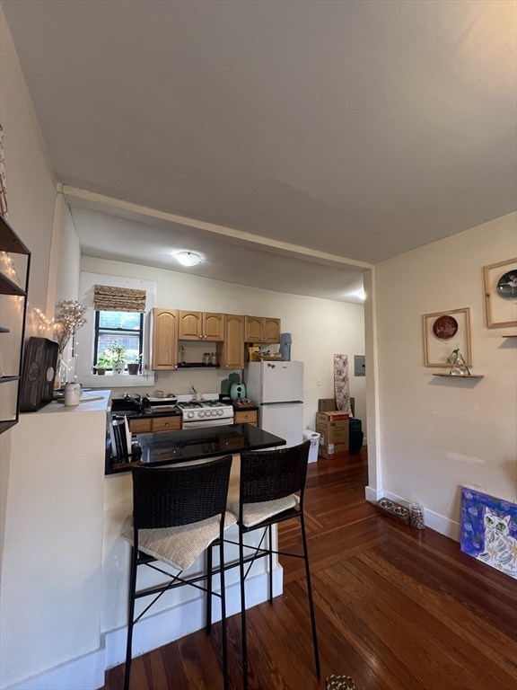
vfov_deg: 106.2
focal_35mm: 13
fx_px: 259
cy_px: 345
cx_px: 258
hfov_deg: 89.9
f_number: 1.8
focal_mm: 1.57
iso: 200
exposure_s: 1/60
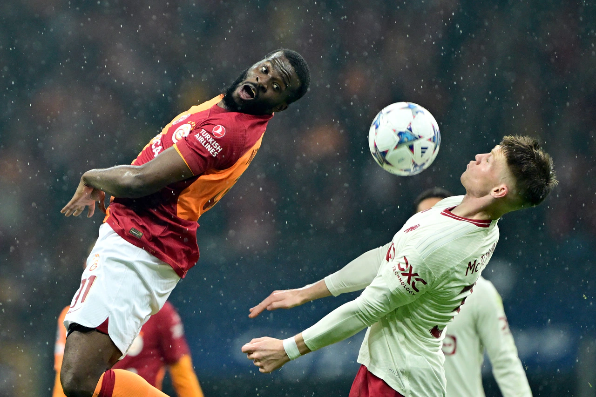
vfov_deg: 3.4
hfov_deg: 5.2
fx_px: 6621
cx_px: 298
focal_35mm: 400
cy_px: 198
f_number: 2.8
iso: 2500
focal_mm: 400
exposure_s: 1/1600
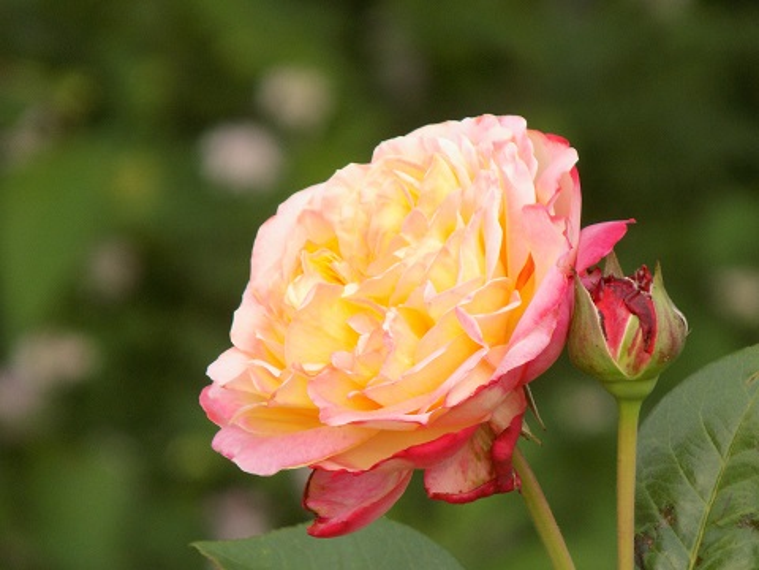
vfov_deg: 2.4
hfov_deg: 3.1
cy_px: 285
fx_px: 13814
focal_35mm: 630
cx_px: 380
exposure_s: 1/125
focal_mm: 112
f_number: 5.9
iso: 160
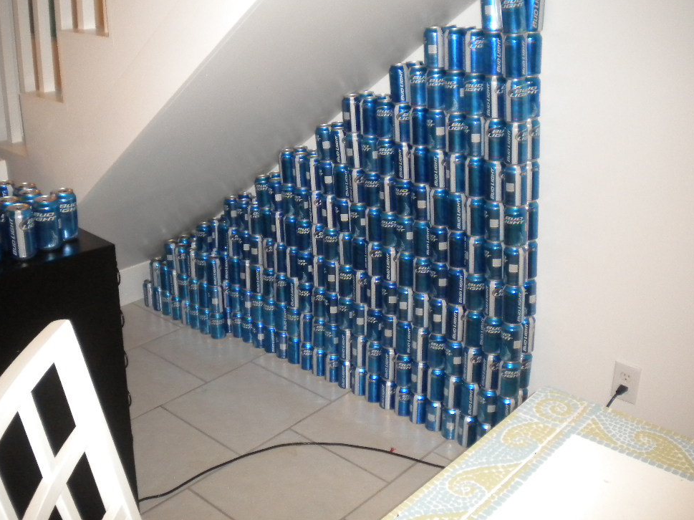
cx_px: 342
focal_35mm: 37
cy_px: 246
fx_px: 742
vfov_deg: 38.6
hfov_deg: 50.2
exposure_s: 1/30
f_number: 3.1
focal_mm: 6.3
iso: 400
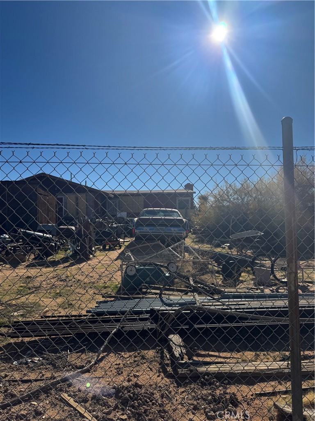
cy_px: 210
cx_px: 158
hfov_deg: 56.8
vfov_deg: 71.6
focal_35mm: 24
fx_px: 291
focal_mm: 6.76
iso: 80
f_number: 1.78
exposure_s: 1/12346
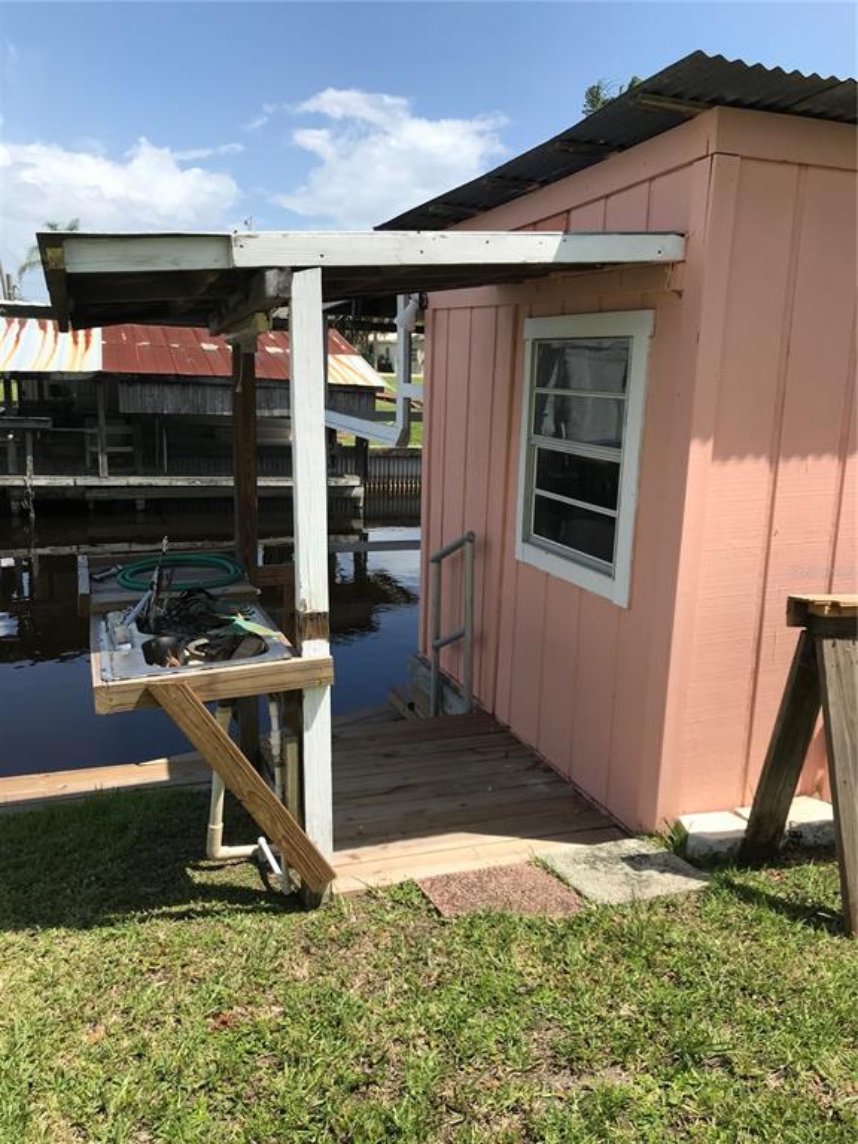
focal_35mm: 28
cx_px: 429
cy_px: 572
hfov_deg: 49.7
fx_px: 925
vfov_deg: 63.4
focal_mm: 3.99
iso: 20
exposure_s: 1/2336
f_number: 1.8
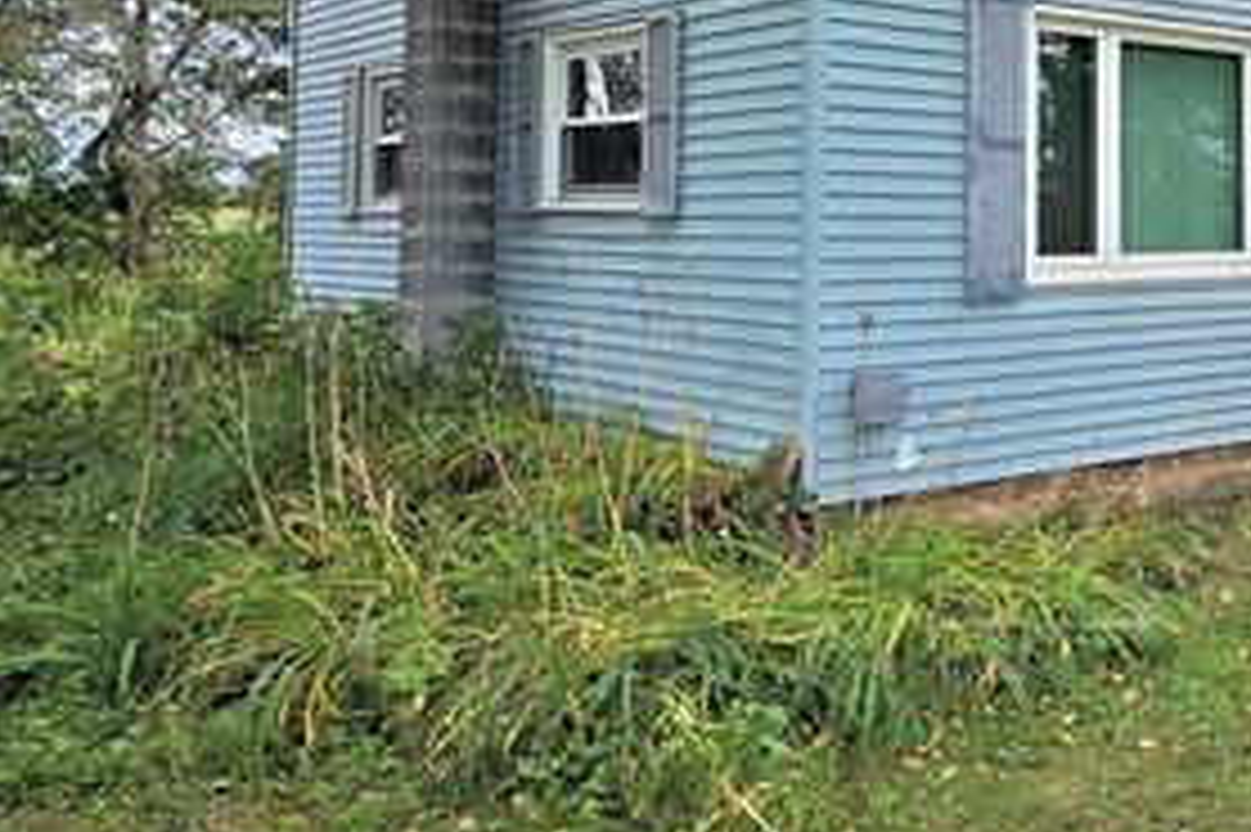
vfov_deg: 30.1
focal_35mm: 43
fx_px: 1493
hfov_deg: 41.9
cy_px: 115
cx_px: 1116
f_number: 1.8
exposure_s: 1/257
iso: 25
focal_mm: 5.4
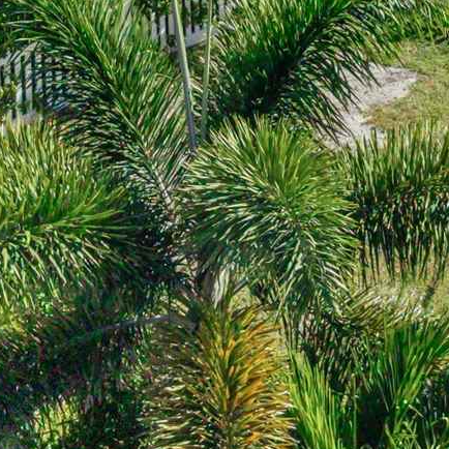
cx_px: 665
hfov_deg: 11.2
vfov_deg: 10.5
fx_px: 2201
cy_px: -516
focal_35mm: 150
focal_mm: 8.67
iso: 100
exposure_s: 1/800
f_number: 1.8
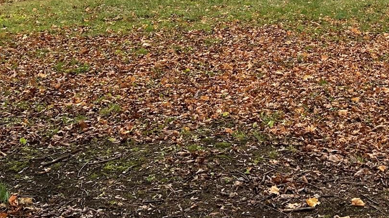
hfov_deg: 28.8
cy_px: -48
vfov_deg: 16.1
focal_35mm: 72
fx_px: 743
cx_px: 300
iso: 80
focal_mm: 5.7
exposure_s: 1/121
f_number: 1.5
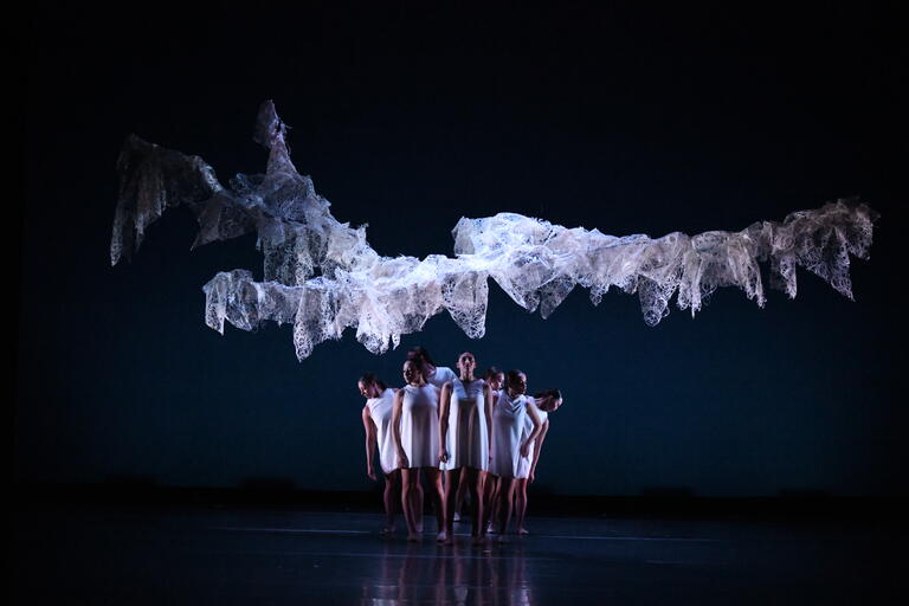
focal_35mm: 70
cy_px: 303
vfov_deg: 19.5
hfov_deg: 28.8
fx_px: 1767
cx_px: 454
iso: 16000
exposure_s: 1/500
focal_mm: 70
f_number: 2.8
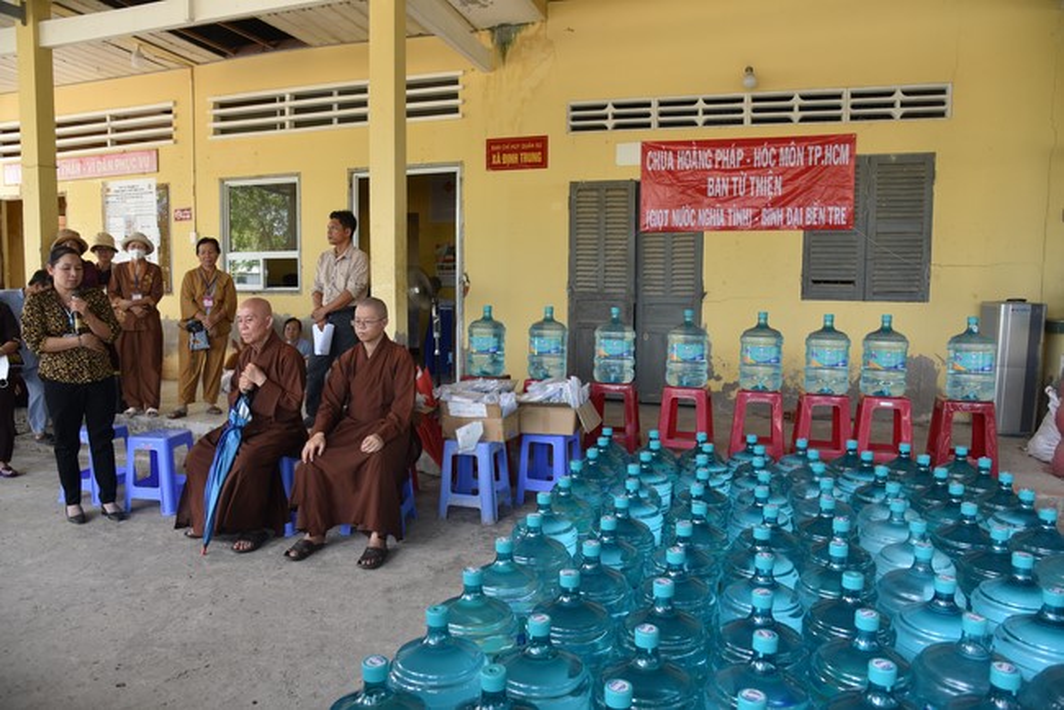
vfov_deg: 53.2
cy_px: 355
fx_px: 710
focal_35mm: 24
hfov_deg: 73.7
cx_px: 532
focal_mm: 24
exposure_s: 1/100
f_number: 5
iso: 400
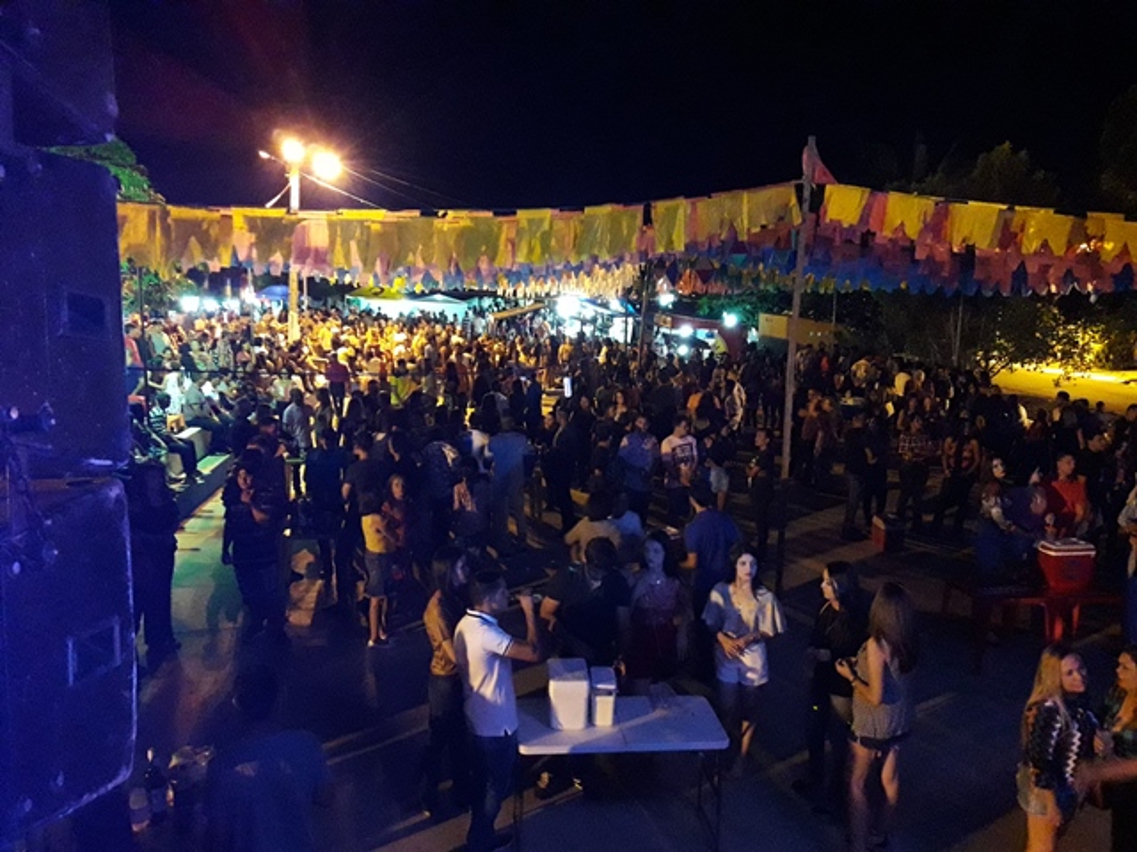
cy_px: 426
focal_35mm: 28
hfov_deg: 63.4
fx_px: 920
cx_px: 568
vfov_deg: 49.7
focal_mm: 3.7
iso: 800
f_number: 1.9
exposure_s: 1/15
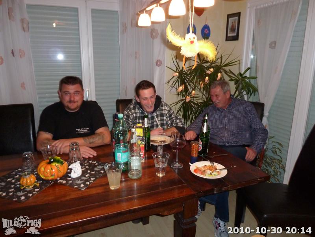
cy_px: 118
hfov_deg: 69.4
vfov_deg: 54.9
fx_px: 227
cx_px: 158
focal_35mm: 25
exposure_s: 1/30
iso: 250
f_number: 3.3
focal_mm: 4.1
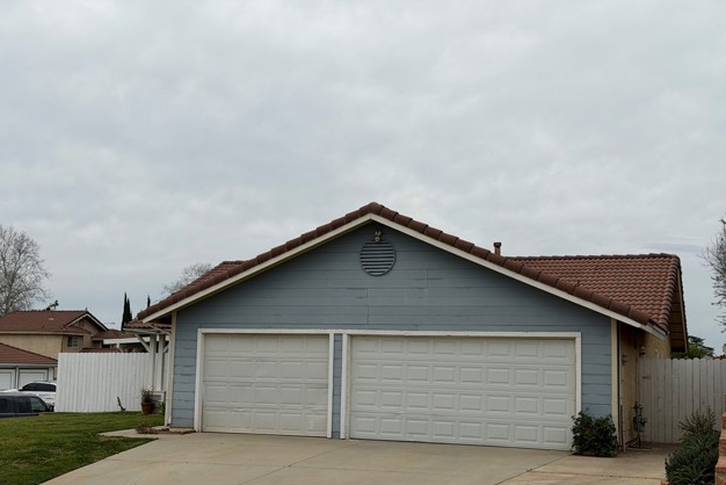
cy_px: 273
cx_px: 356
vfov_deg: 26.5
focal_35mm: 51
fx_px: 1029
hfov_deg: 38.9
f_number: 1.78
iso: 64
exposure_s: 1/7143
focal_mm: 6.76
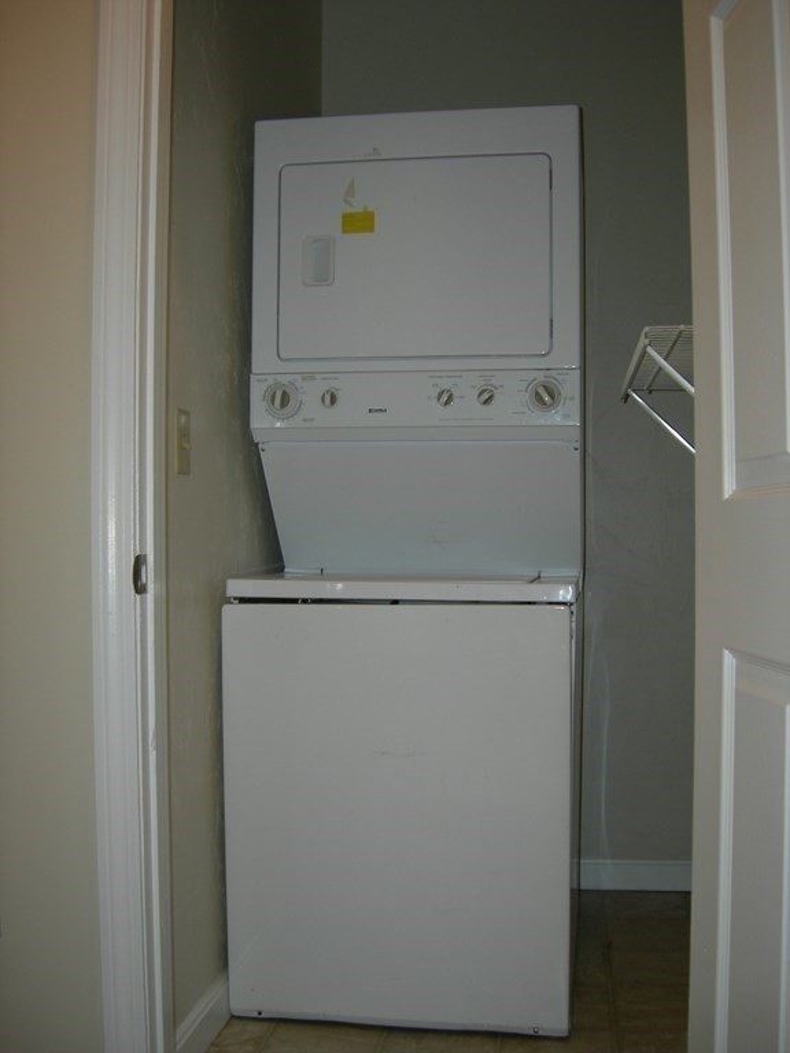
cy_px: 526
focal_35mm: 36
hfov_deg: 39.7
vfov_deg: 51.4
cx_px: 395
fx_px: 1095
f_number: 2.7
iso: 64
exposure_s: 1/60.1
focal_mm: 7.5
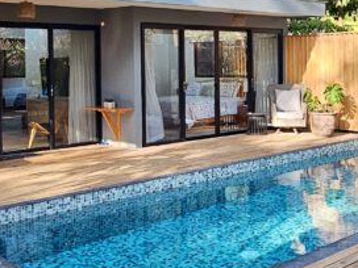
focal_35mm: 49
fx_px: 507
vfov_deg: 29.5
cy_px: 91
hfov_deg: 38.8
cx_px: 157
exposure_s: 1/184
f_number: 2.2
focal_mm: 2.2
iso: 50
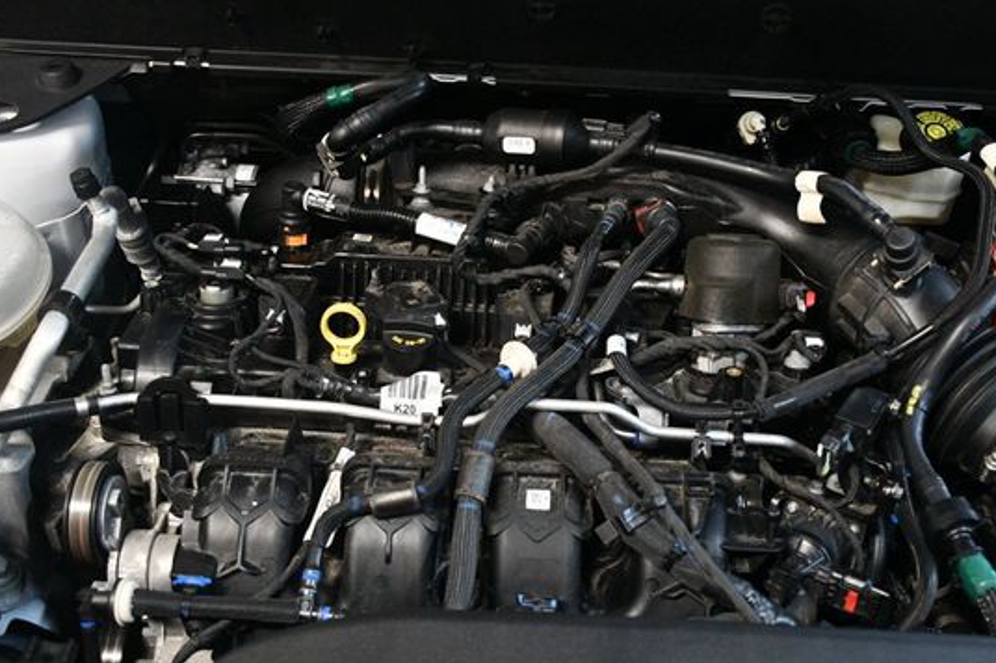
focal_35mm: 43
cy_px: 377
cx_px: 496
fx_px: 1189
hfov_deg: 45.4
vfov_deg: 31.1
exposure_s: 1/60
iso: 4000
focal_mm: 24
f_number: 3.8
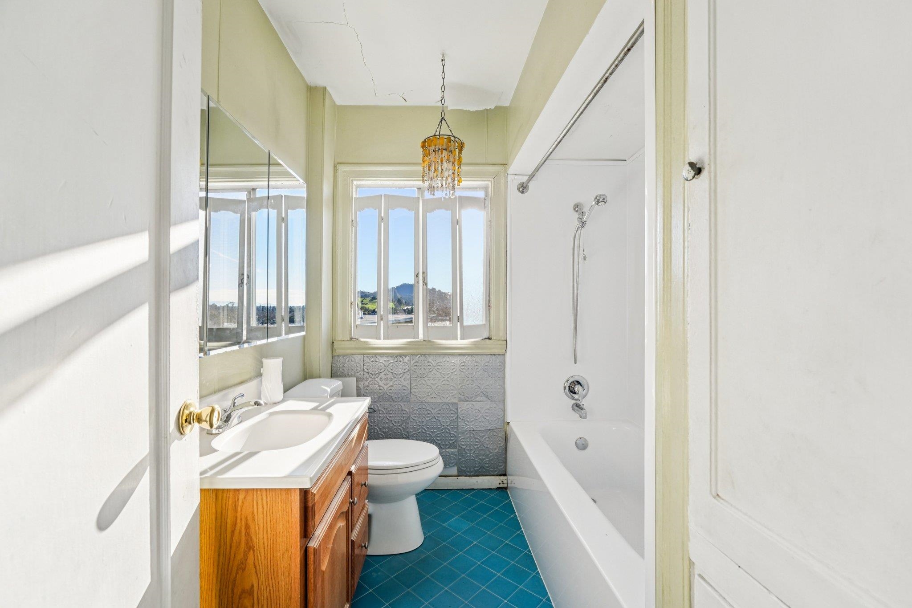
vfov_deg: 81.2
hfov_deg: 104.3
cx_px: 456
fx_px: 355
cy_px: 304
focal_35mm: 14
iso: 800
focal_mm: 14
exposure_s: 1/160
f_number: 8
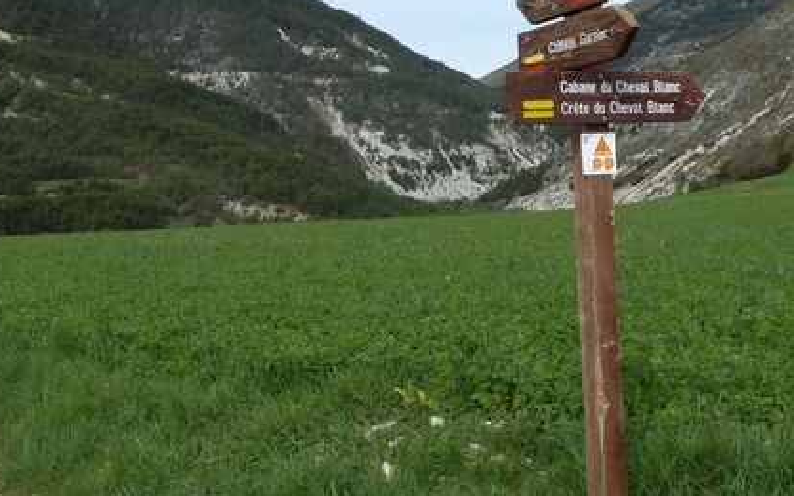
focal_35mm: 51
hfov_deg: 39.2
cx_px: 277
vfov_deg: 25.3
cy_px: 217
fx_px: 1104
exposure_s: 1/400
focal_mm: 4.1
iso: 80
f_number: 4.5
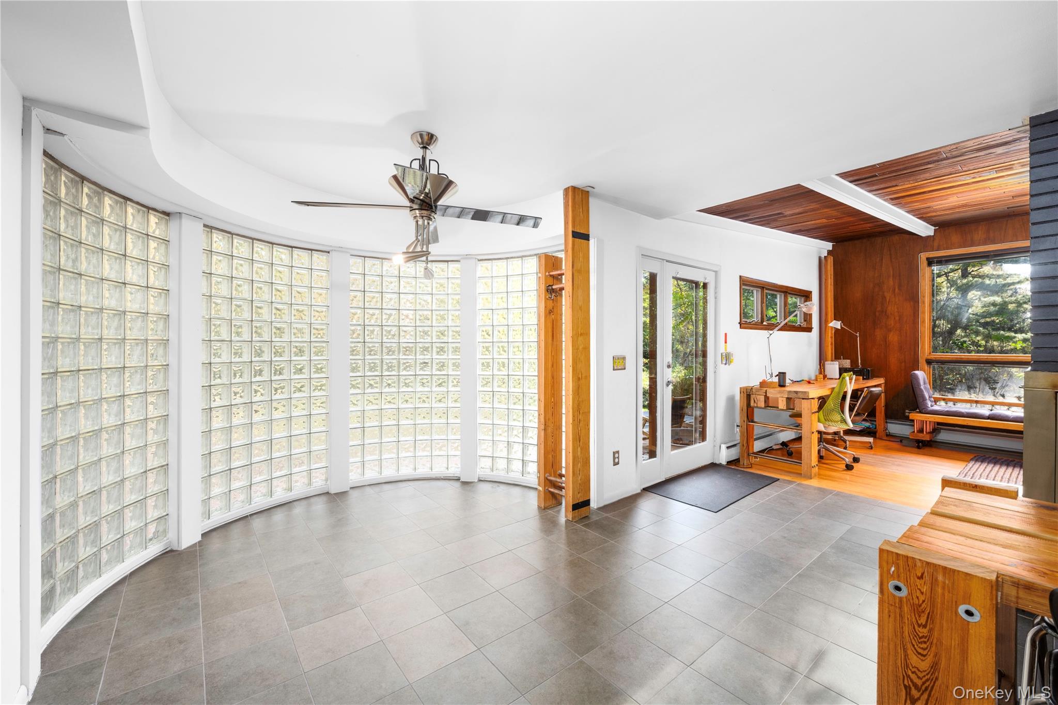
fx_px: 411
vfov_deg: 81.2
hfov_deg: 104.3
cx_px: 529
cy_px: 352
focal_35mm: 14
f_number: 8
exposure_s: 1/100
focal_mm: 14
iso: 320
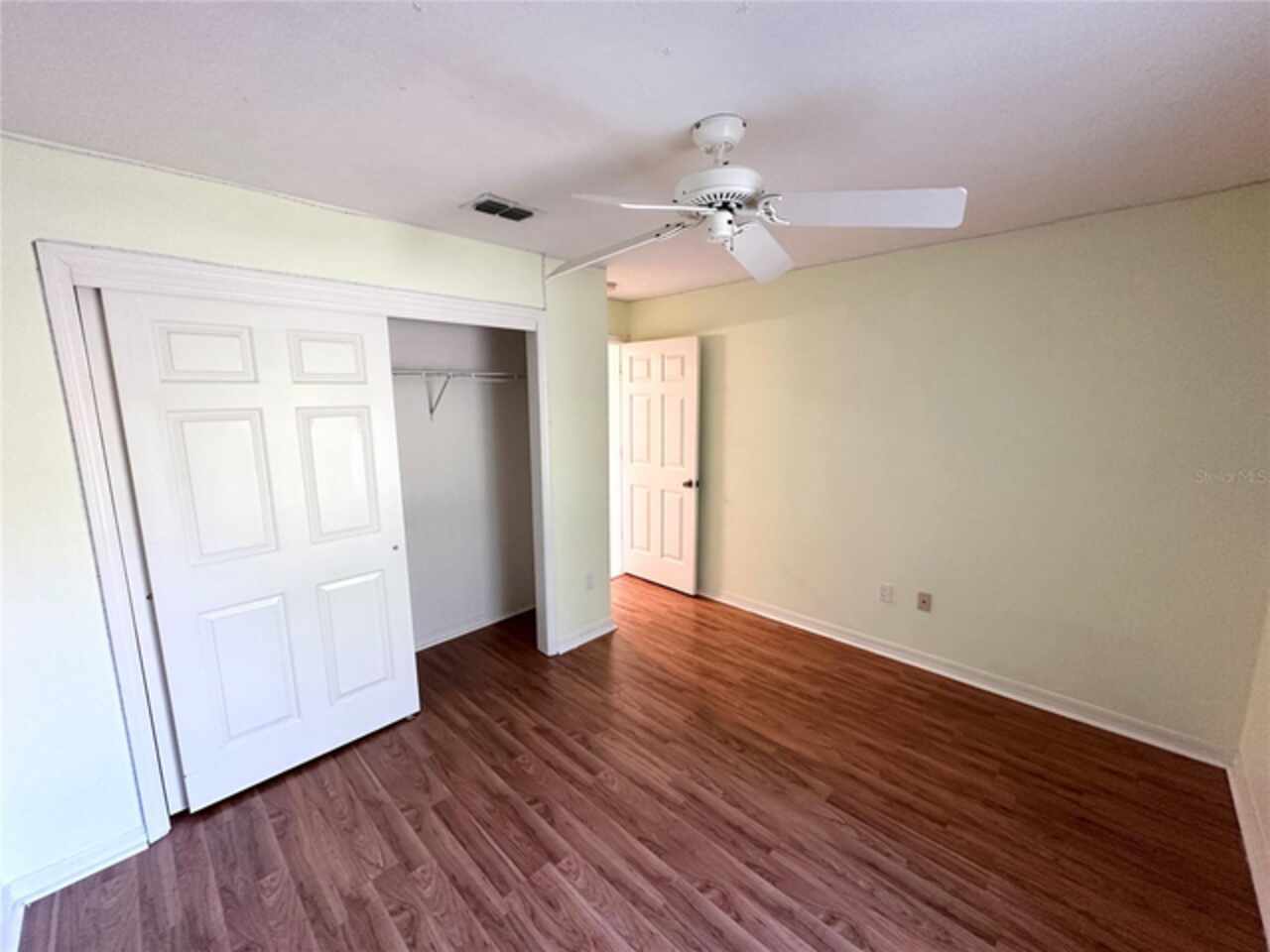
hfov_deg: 102.1
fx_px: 514
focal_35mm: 14
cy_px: 476
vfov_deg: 85.7
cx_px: 635
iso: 250
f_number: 2.2
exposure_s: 1/60
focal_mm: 2.22
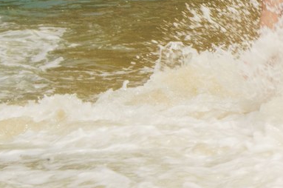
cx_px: 333
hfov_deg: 10.8
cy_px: 15
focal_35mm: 188
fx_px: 1475
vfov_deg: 7.3
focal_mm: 40
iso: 800
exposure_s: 1/250
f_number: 29
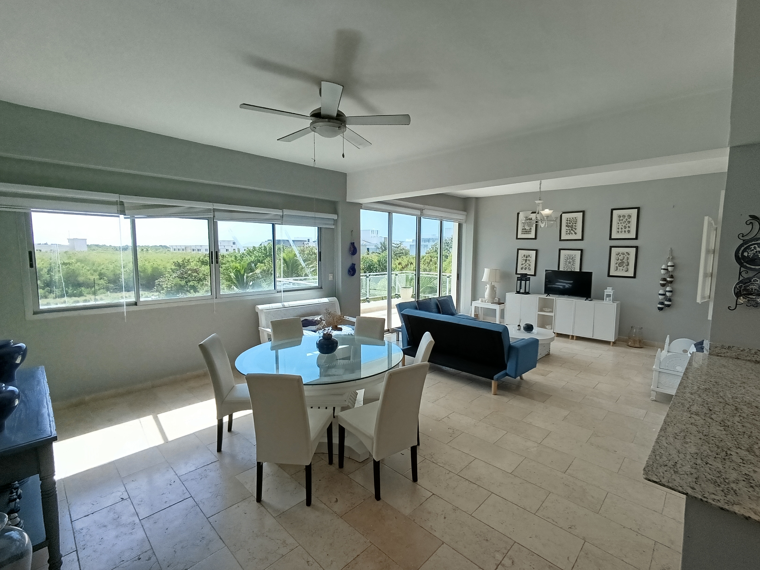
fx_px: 351
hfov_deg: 94.5
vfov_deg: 78.1
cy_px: 285
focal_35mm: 16
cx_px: 380
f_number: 2.2
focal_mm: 1.65
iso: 50
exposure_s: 1/180
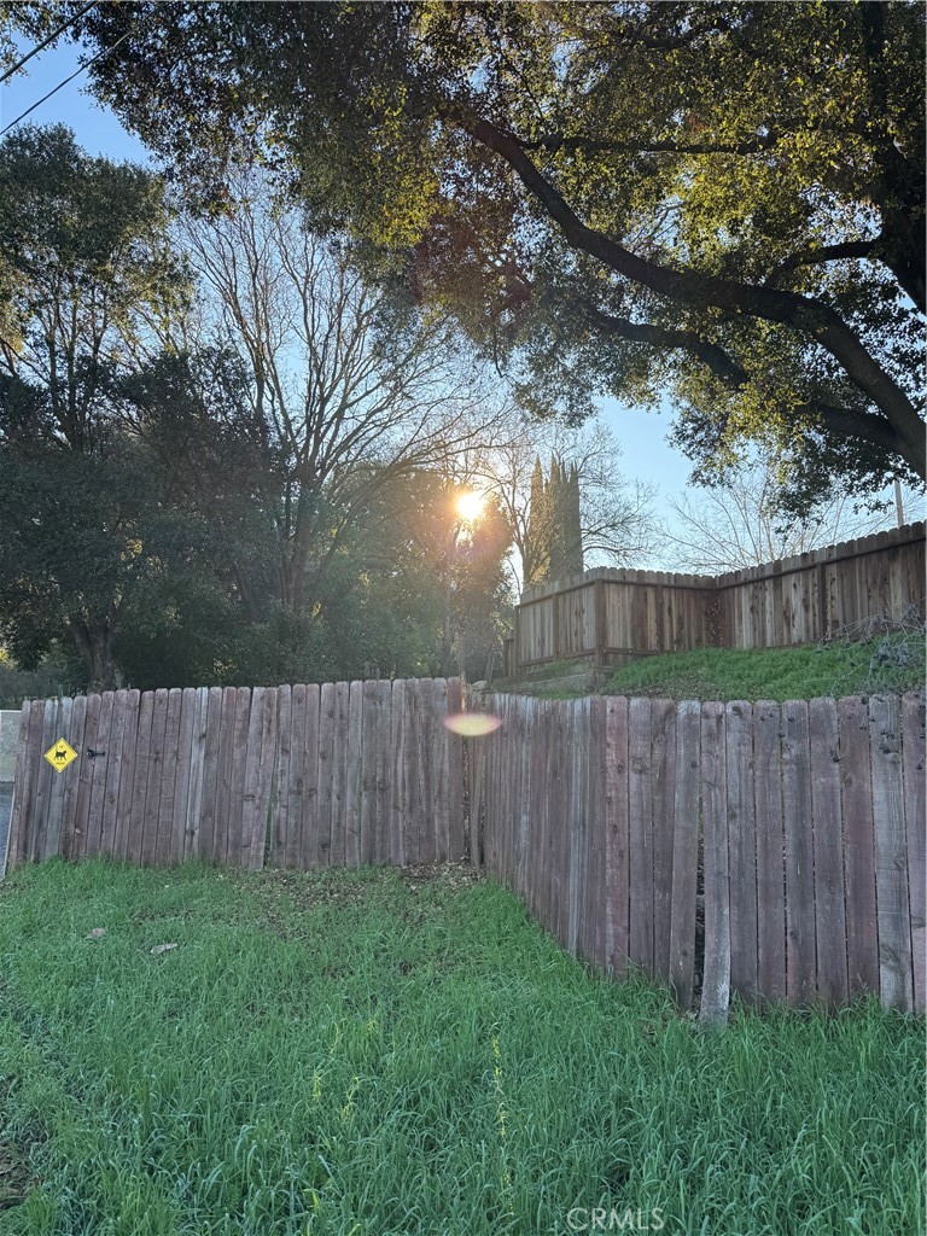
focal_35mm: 24
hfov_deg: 56.8
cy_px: 618
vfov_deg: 71.6
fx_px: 857
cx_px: 464
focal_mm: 6.76
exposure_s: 1/562
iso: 80
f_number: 1.78
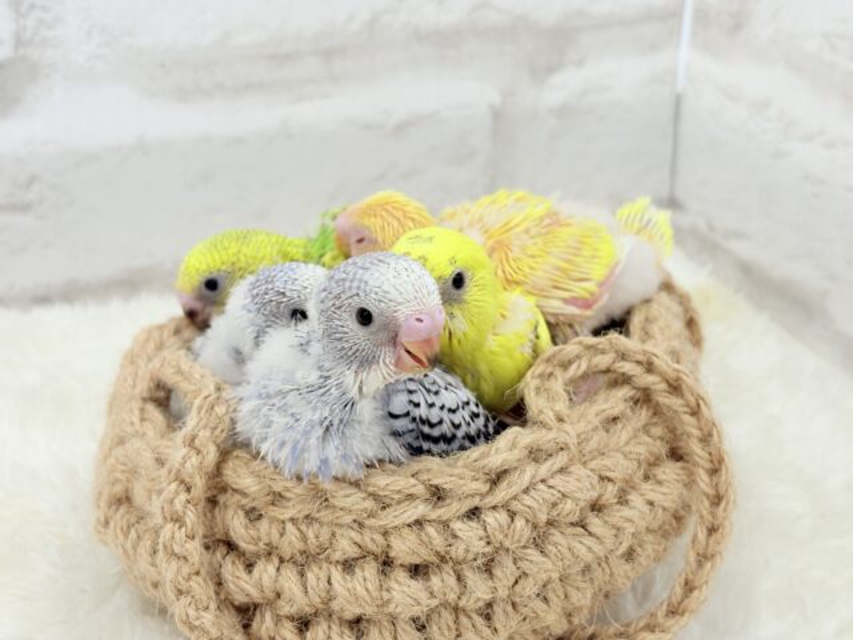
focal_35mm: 52
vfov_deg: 28.0
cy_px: 320
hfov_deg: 36.8
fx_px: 1281
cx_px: 426
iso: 80
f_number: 1.6
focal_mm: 5.96
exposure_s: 1/100
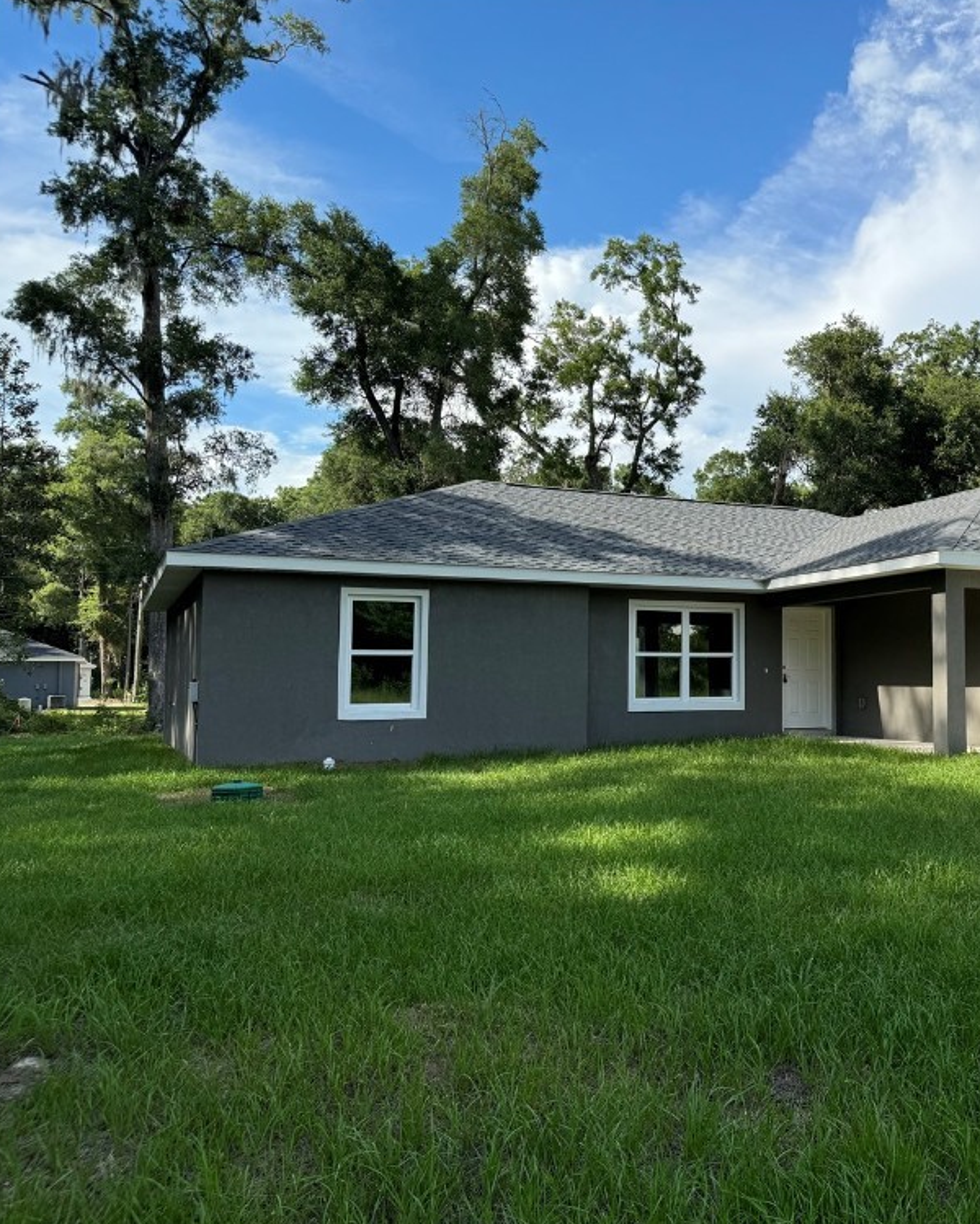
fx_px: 1160
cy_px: 614
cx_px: 818
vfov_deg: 55.7
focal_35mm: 32
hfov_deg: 43.1
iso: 80
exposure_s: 1/2415
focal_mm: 6.76
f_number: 1.78
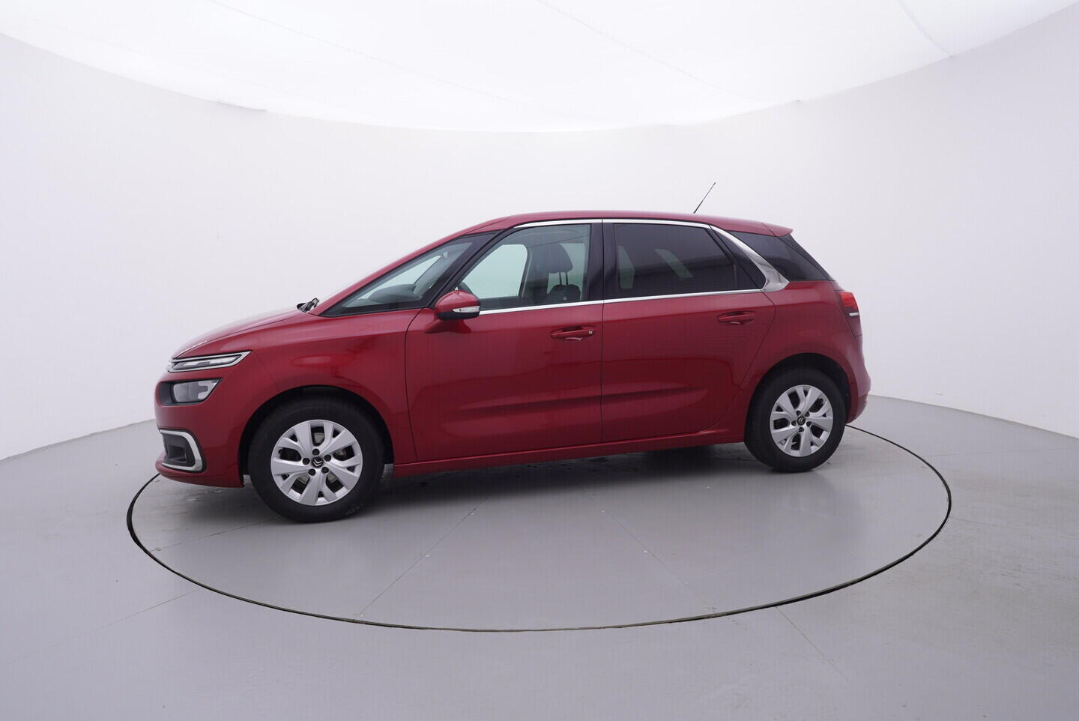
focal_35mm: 22
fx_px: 675
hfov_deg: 77.3
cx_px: 540
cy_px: 360
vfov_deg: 56.2
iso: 200
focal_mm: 15
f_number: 5
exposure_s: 1/80
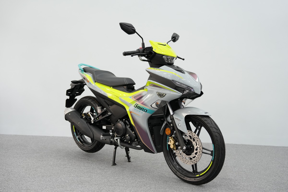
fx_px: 320
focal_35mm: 40
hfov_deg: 48.5
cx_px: 144
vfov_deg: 33.4
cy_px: 96
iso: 1250
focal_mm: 40
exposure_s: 1/320
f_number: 2.8
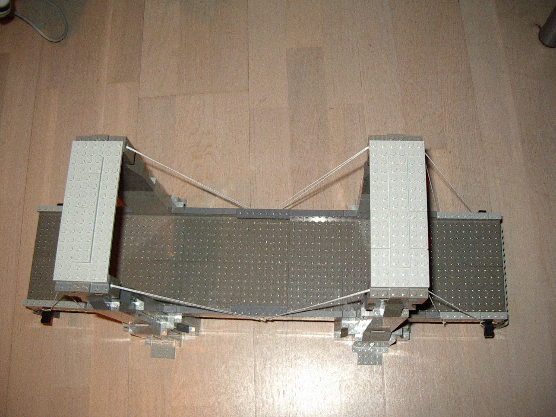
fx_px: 610
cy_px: 208
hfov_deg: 49.0
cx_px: 278
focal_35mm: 38
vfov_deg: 37.7
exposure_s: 1/60
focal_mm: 5.8
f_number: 2.6
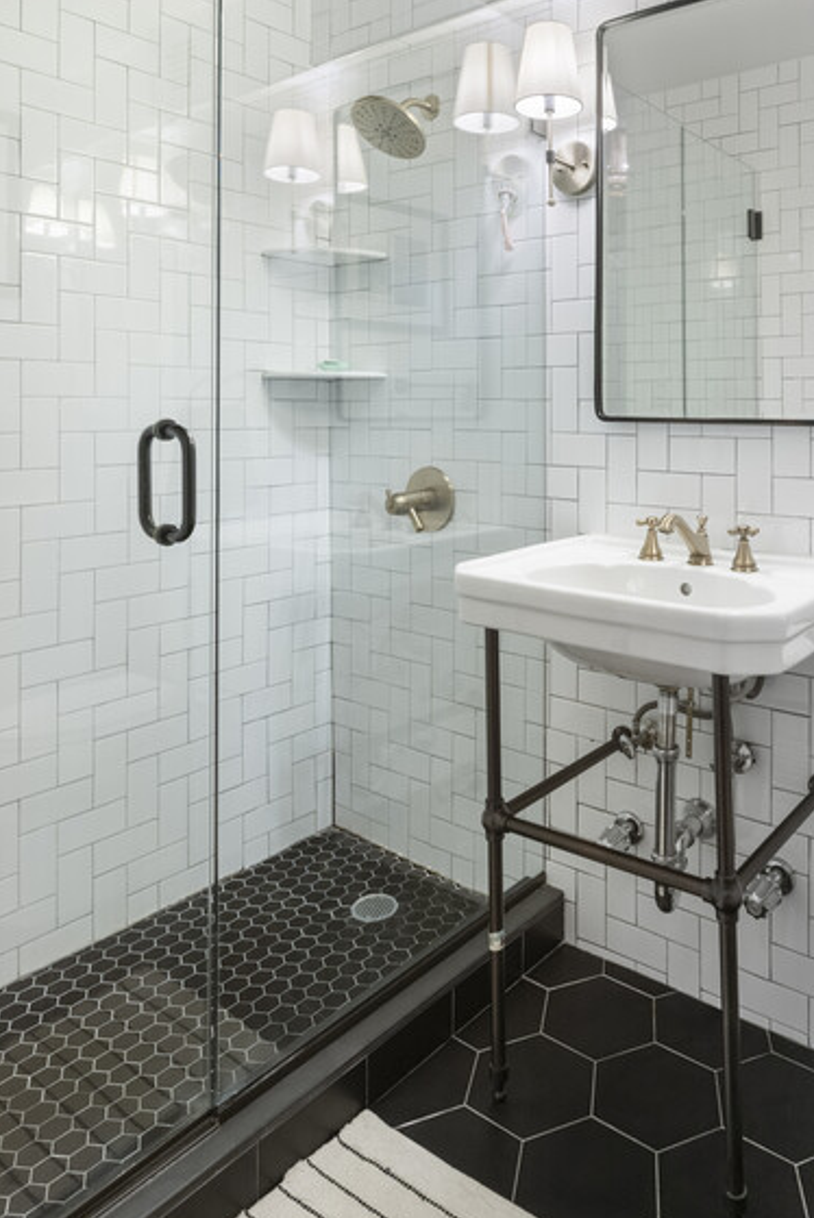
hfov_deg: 50.4
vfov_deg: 69.3
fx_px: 847
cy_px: 400
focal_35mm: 25
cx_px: 547
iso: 320
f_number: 10
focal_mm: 14
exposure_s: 2.5
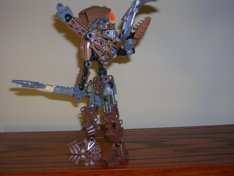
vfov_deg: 31.5
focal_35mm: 46
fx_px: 311
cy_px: 88
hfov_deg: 41.2
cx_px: 117
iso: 50
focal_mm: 7.1
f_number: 3
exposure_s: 1/60.1
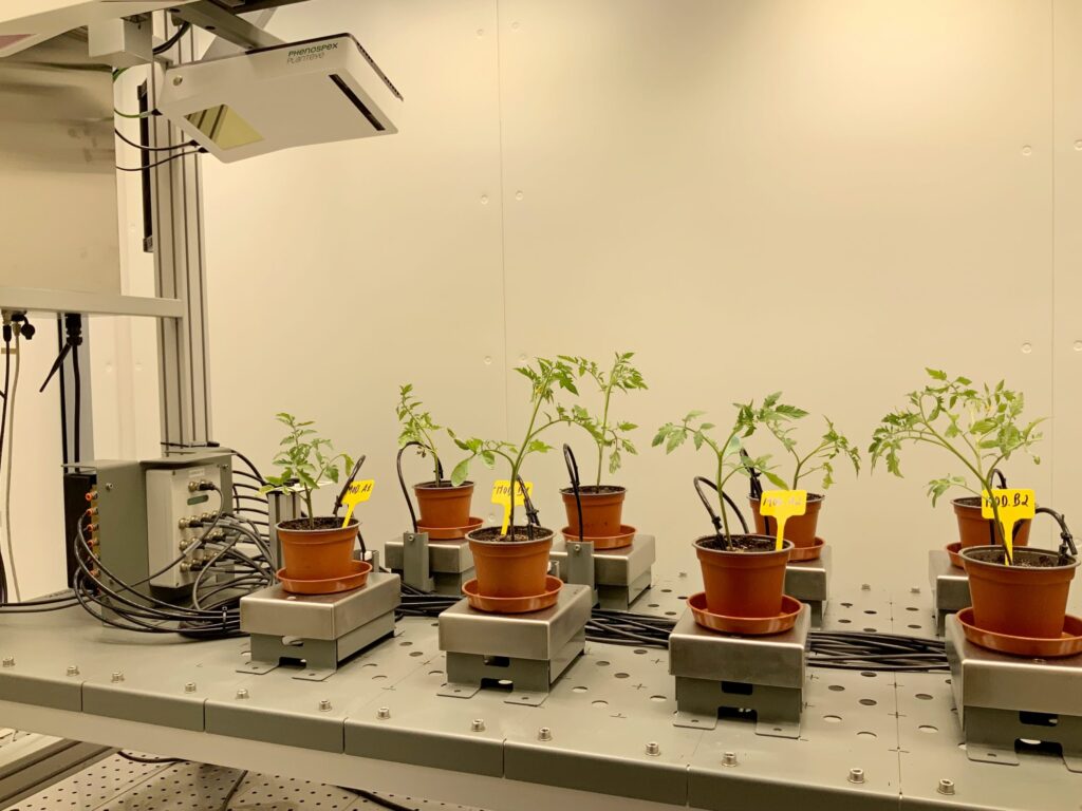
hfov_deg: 61.7
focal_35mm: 29
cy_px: 406
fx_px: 906
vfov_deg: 48.2
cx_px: 541
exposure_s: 1/1221
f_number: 1.8
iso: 16
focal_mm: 3
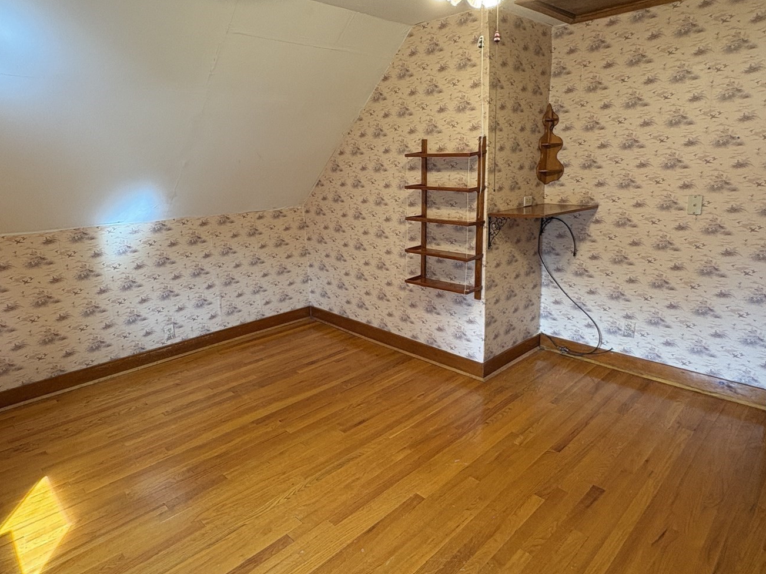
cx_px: 382
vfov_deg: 61.0
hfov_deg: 76.4
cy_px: 260
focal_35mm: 22
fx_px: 487
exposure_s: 1/60
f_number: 2.2
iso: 200
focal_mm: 2.22
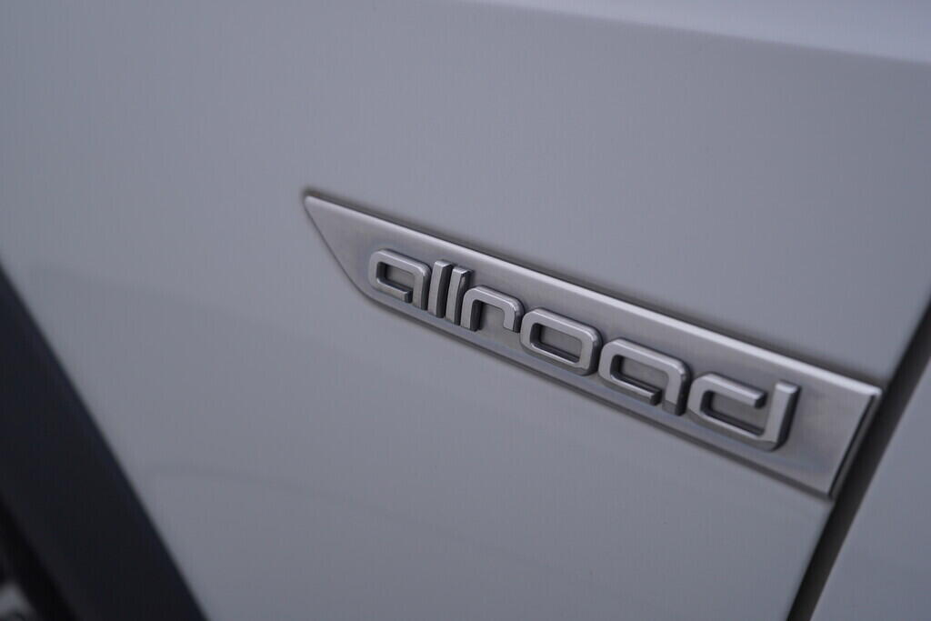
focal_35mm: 36
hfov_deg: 53.1
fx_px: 931
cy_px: 310
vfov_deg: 36.9
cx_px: 466
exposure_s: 1/125
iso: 125
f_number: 5.6
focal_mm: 24
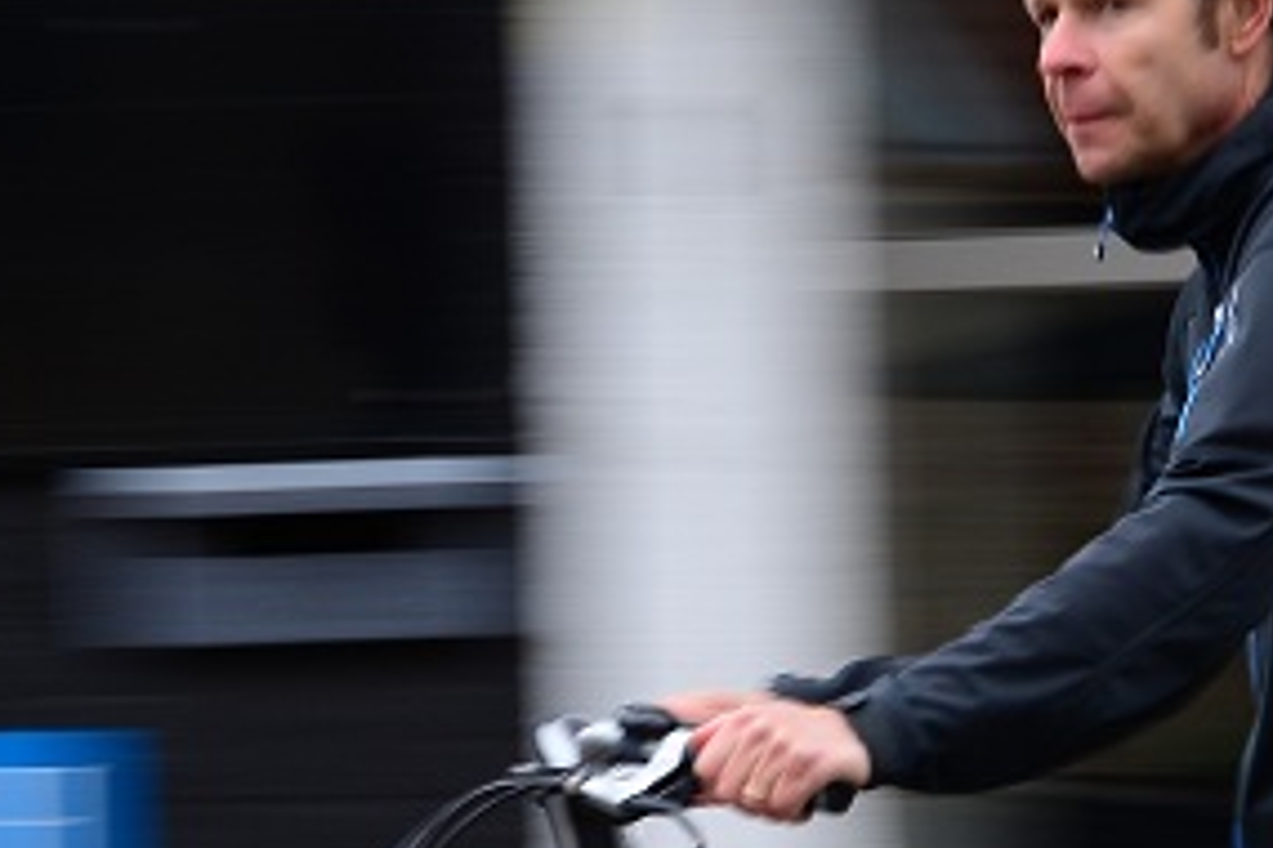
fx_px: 15628
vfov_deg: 3.1
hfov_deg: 4.7
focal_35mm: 442
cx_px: 688
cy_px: 585
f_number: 7.1
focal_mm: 70
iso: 100
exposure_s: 1/30
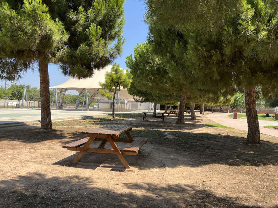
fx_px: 209
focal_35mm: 26
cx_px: 139
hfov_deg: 67.3
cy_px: 104
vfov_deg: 53.1
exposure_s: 1/2299
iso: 50
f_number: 1.5
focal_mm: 5.7
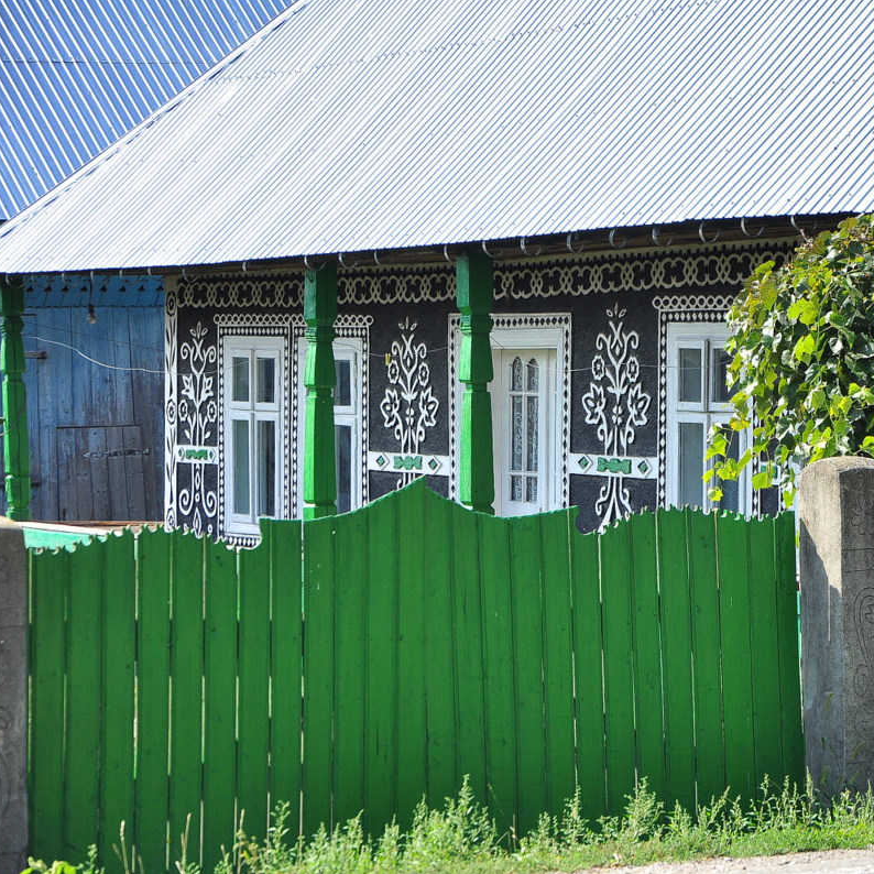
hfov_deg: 10.7
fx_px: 4674
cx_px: 627
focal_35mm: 164
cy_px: 436
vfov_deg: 10.7
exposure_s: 1/640
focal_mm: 85
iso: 400
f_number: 6.3
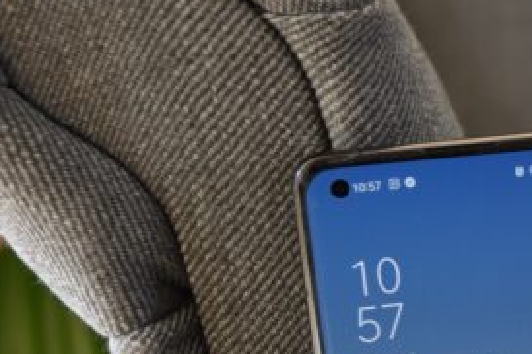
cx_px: 748
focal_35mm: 149
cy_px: 464
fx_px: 2199
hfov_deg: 13.2
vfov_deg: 9.0
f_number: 4
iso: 400
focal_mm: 34
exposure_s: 1/60
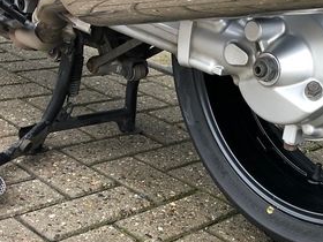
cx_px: 275
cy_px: 139
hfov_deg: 29.3
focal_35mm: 64
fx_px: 597
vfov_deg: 22.9
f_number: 1.8
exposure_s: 1/15
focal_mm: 3.99
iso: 40
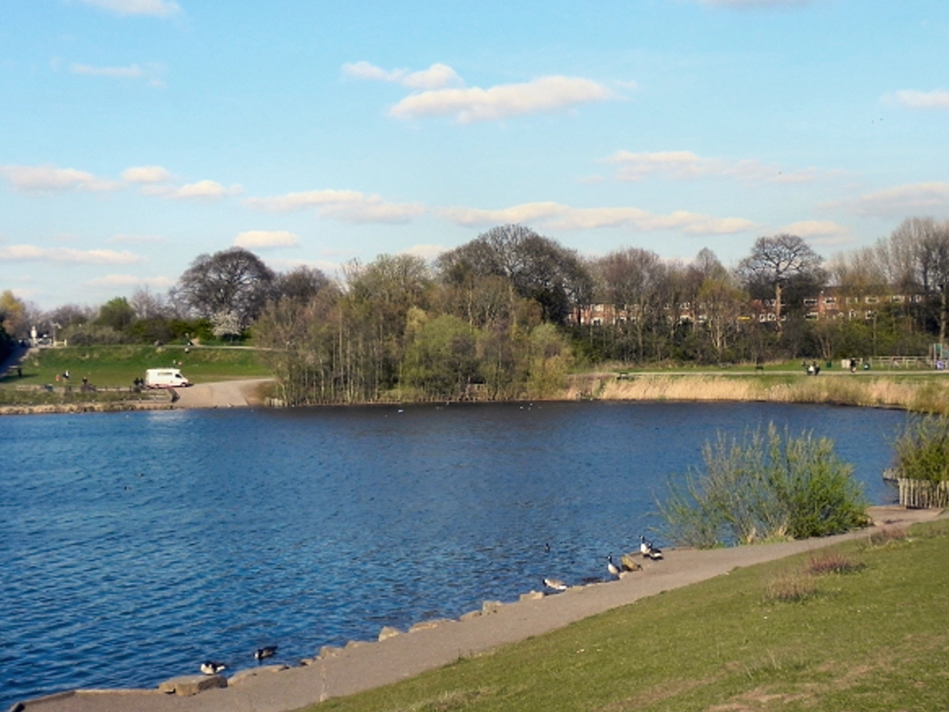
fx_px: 1234
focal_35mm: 45
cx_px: 499
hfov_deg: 42.1
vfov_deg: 32.2
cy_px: 374
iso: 160
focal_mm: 7.3
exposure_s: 1/363
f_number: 7.1
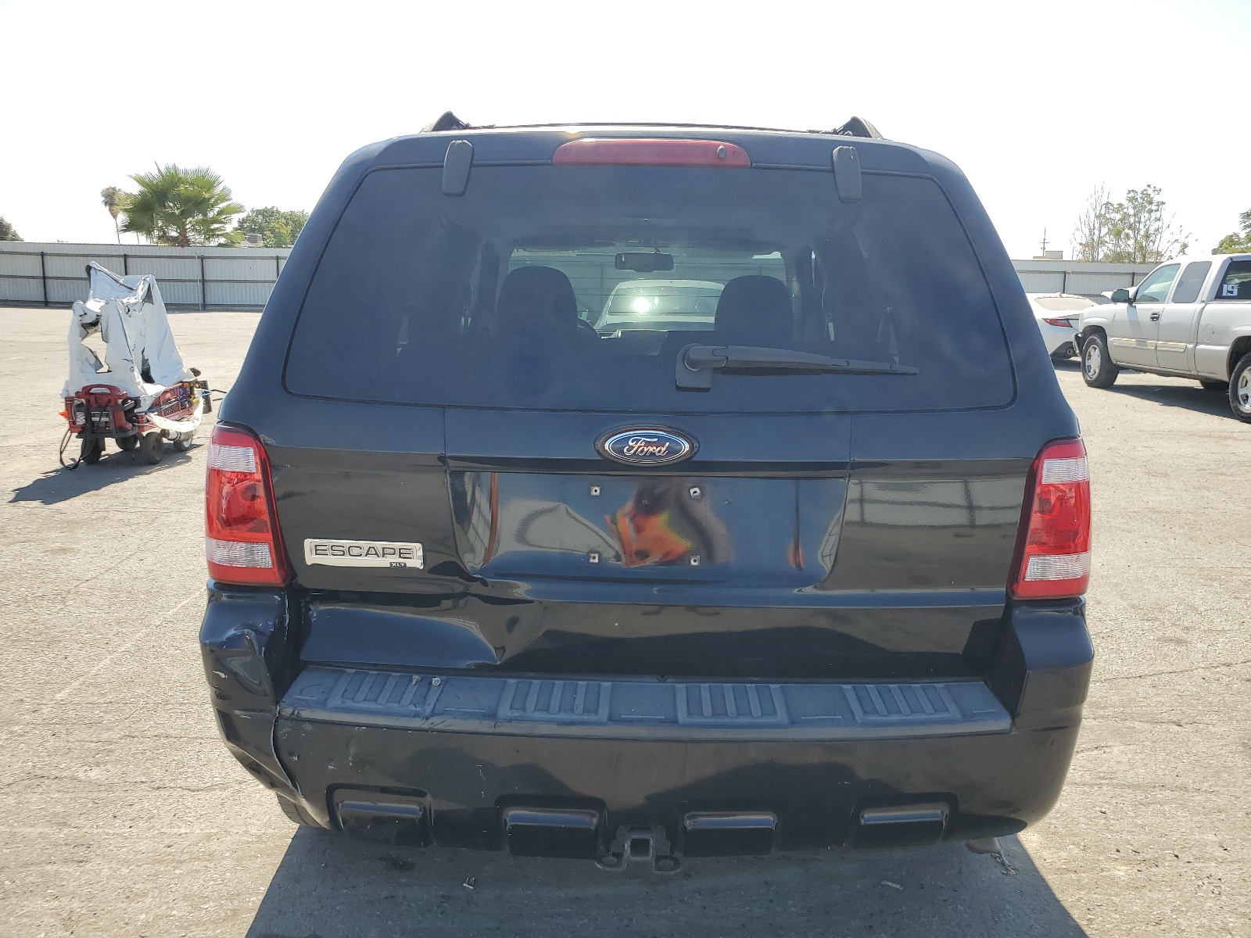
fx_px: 940
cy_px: 469
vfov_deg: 53.1
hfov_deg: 67.3
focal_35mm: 26
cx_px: 626
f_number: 1.5
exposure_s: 1/1667
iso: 50
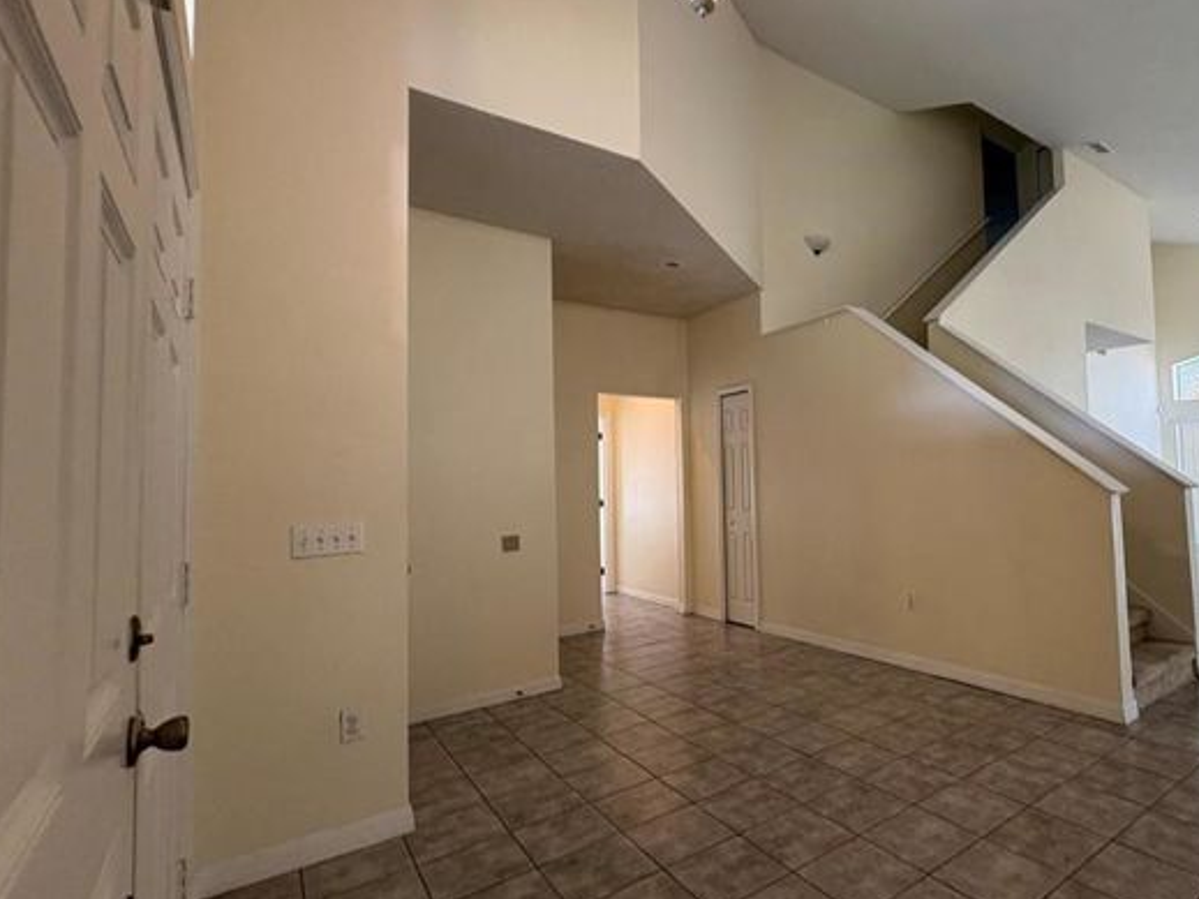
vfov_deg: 68.7
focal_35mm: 19
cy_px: 448
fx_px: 658
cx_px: 787
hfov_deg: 82.2
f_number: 2.2
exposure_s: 1/60
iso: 200
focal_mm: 2.22
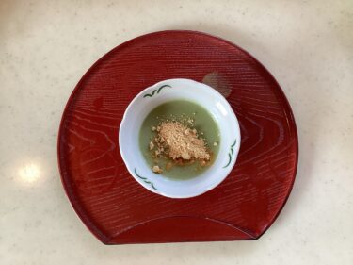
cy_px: 132
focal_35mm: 31
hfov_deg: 58.4
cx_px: 176
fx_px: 316
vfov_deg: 45.4
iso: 64
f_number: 2.4
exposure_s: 1/60
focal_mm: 3.3
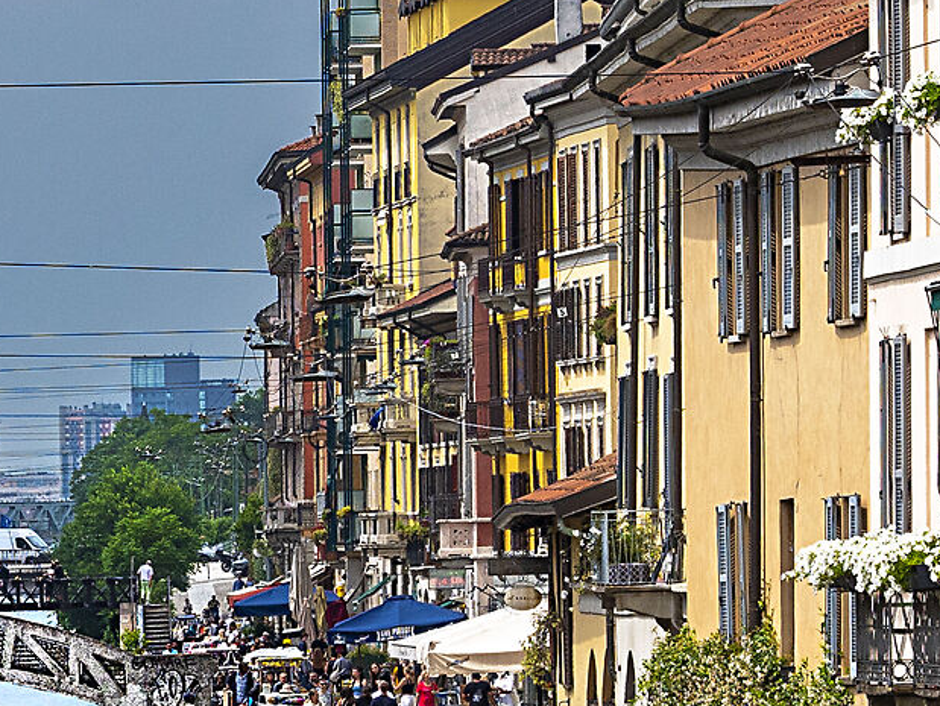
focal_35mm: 465
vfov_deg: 3.2
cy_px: 387
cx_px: 99
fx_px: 12634
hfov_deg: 4.3
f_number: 6.3
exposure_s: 1/640
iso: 200
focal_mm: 60
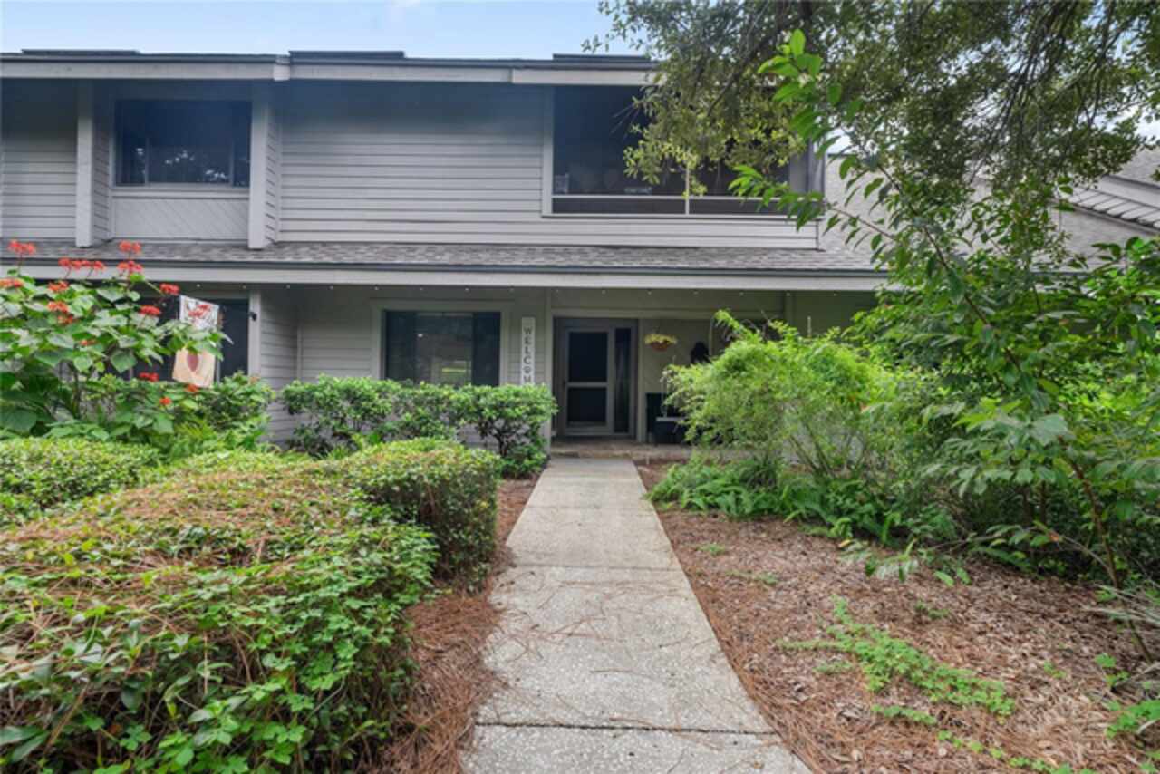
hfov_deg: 96.7
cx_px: 580
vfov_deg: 73.8
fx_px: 516
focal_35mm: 16
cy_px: 387
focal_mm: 16
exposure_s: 1/200
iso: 1000
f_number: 8
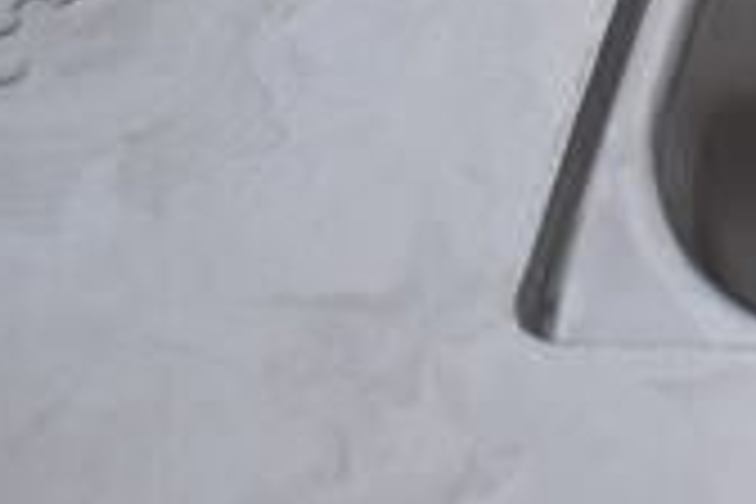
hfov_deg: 16.0
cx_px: 1346
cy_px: -338
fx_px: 2289
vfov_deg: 11.8
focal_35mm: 109
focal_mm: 20
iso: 200
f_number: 6.3
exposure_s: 1/200
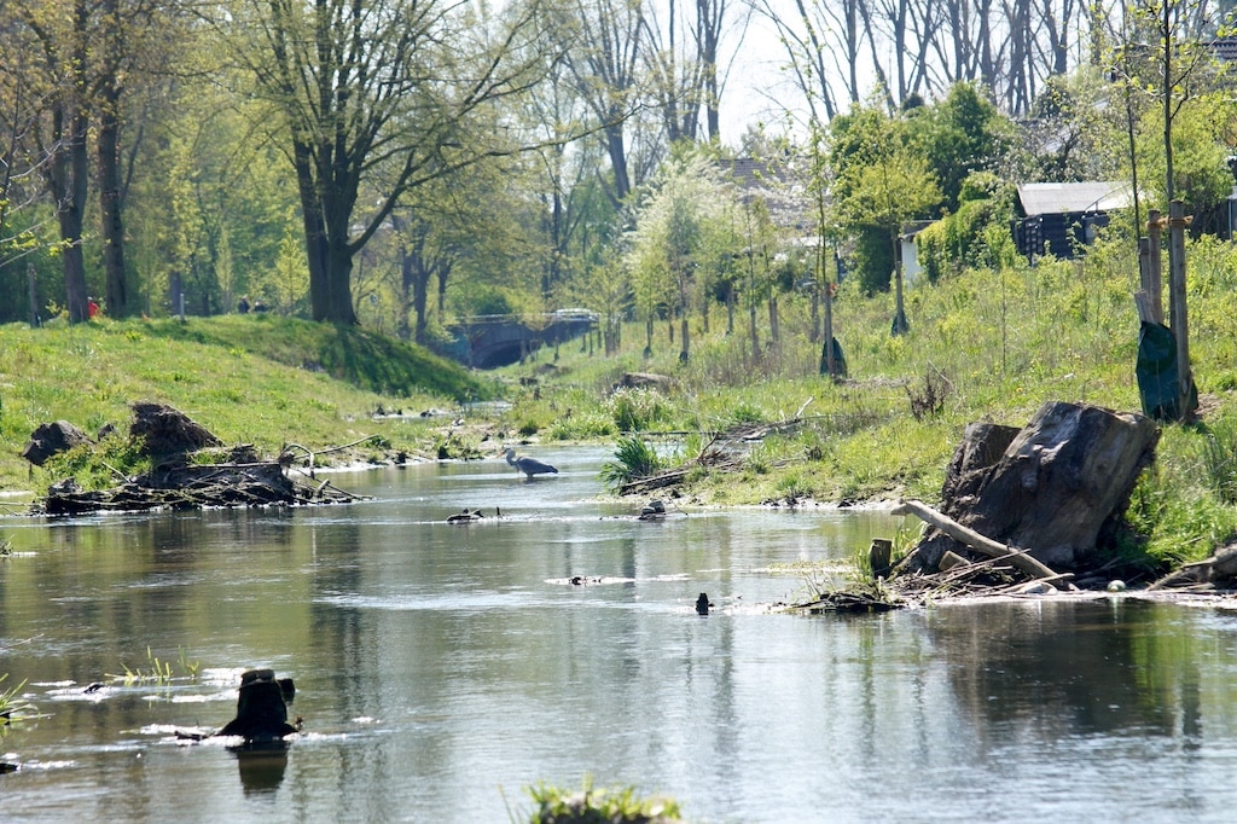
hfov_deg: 10.2
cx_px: 618
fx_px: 6955
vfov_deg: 6.8
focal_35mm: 202
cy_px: 412
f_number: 9
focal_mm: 135
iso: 200
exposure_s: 1/250
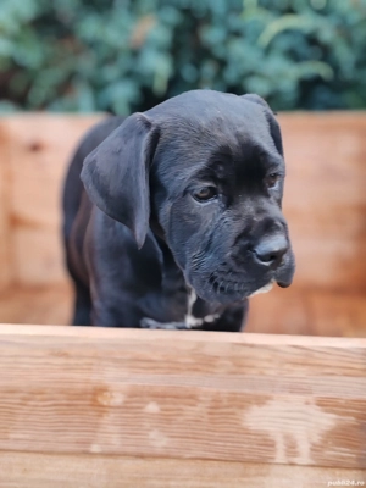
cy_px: 244
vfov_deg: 35.5
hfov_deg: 27.0
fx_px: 761
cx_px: 183
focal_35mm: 54
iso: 250
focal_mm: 6.12
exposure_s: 1/100
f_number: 2.4
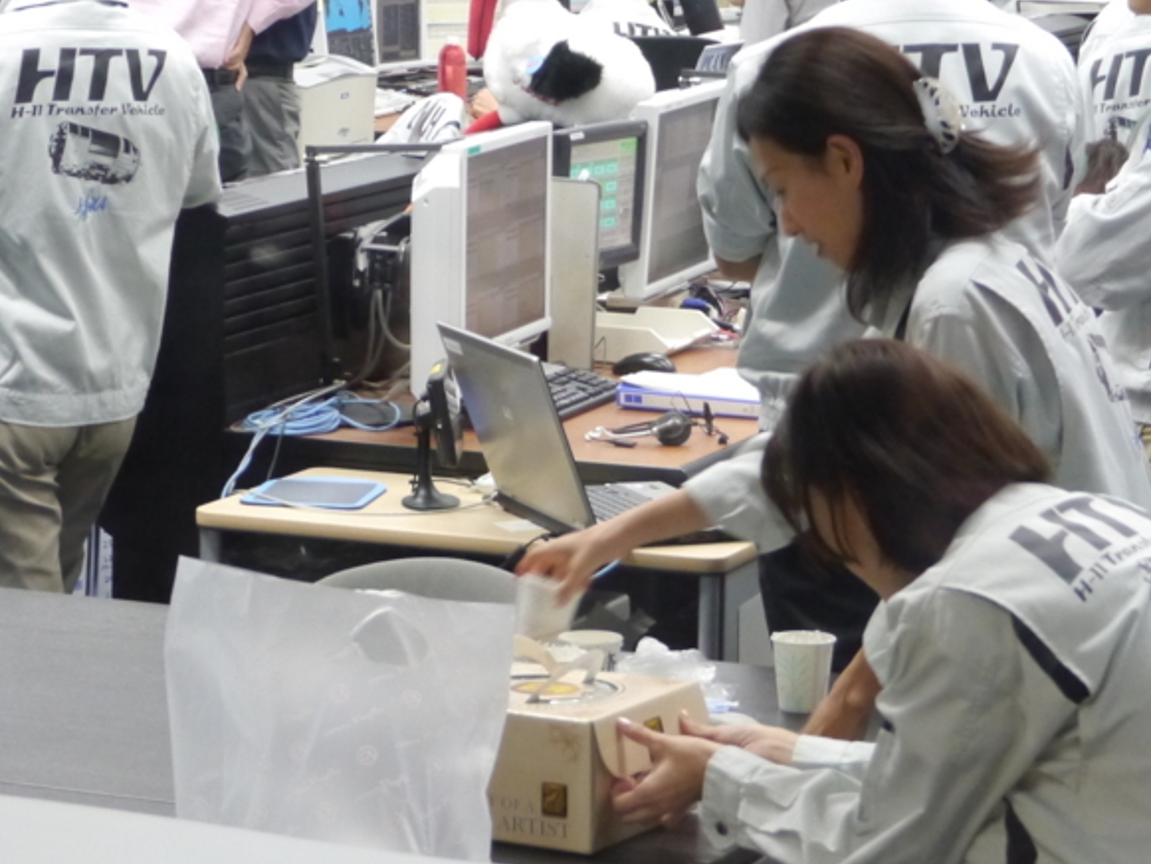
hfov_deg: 14.6
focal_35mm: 135
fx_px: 4490
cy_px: 400
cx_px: 628
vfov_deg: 11.0
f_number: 5.2
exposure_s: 1/30
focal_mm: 27
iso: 1600
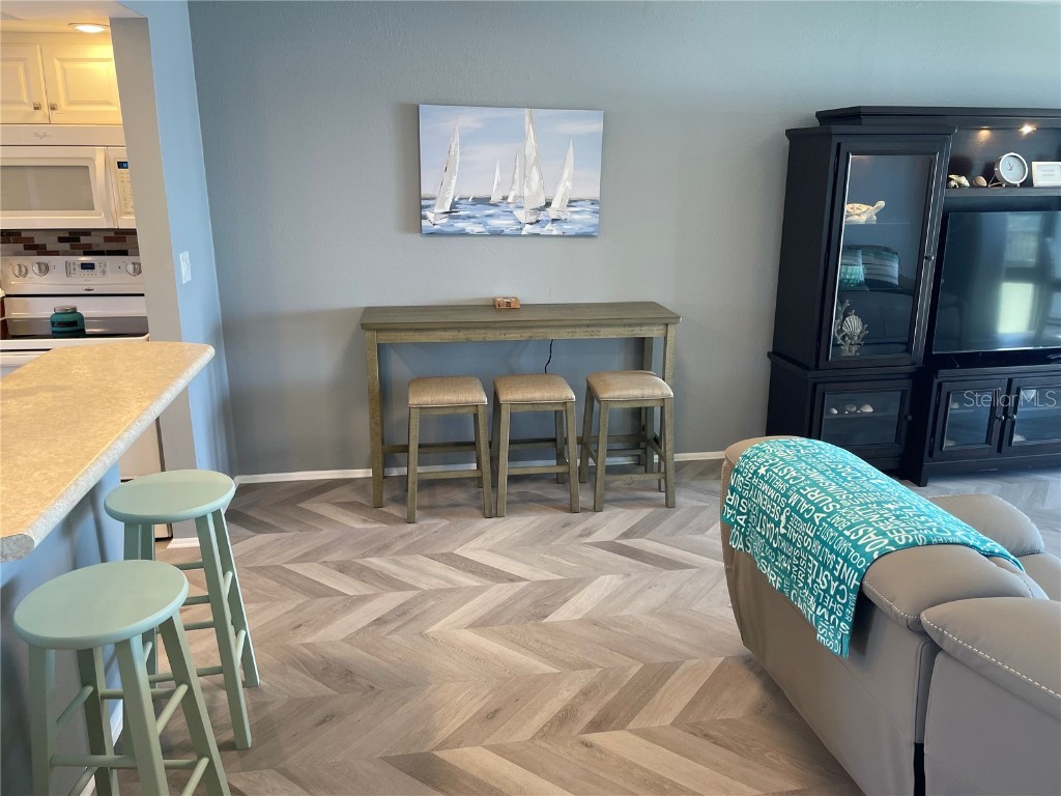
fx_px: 797
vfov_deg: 53.1
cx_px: 530
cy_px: 398
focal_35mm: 26
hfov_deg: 67.3
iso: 80
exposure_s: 1/60
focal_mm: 4.2
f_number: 1.6
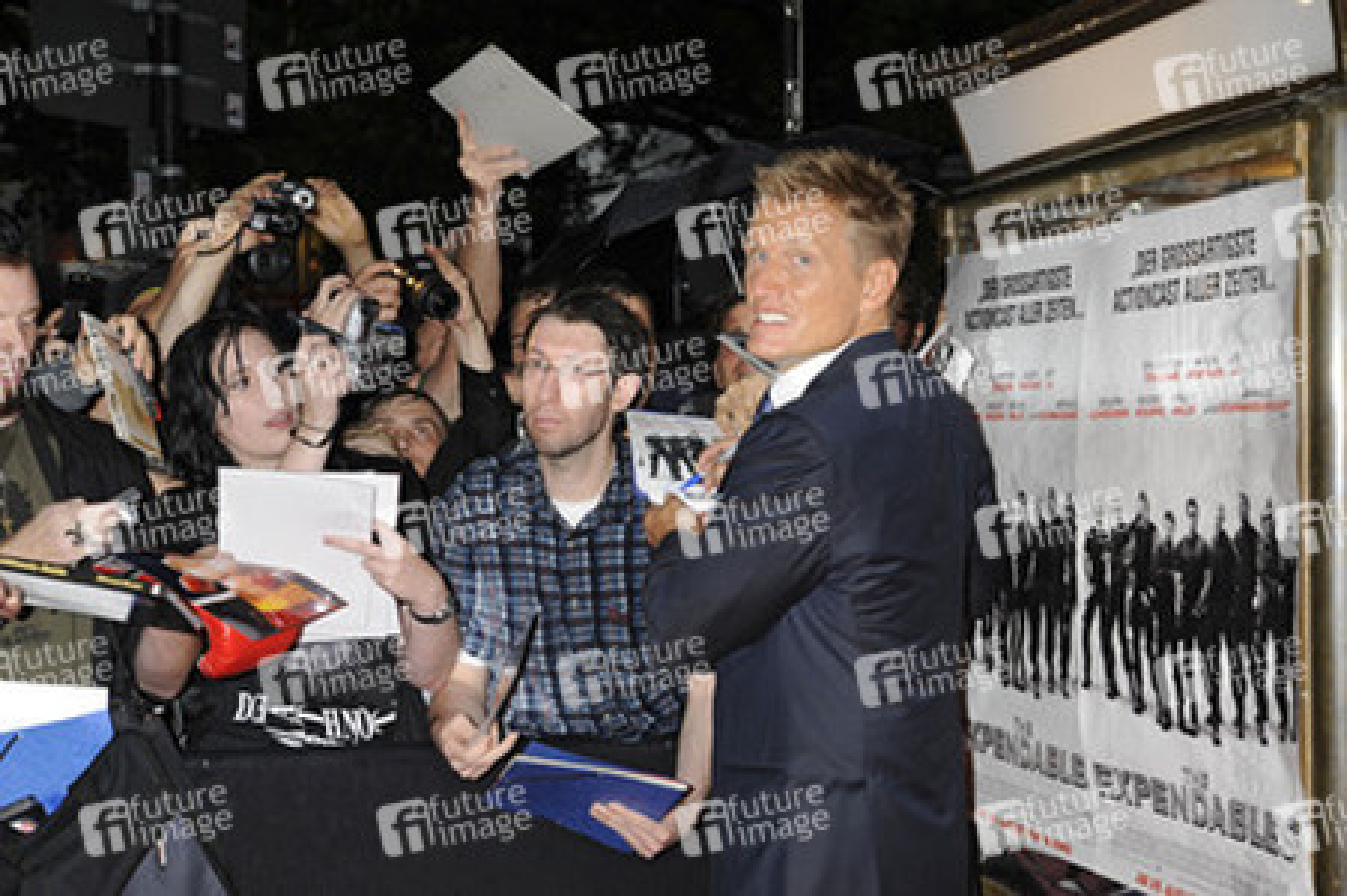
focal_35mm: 66
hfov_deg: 30.5
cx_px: 674
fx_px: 2468
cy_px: 448
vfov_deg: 20.6
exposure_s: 1/160
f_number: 6.3
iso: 500
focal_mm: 66
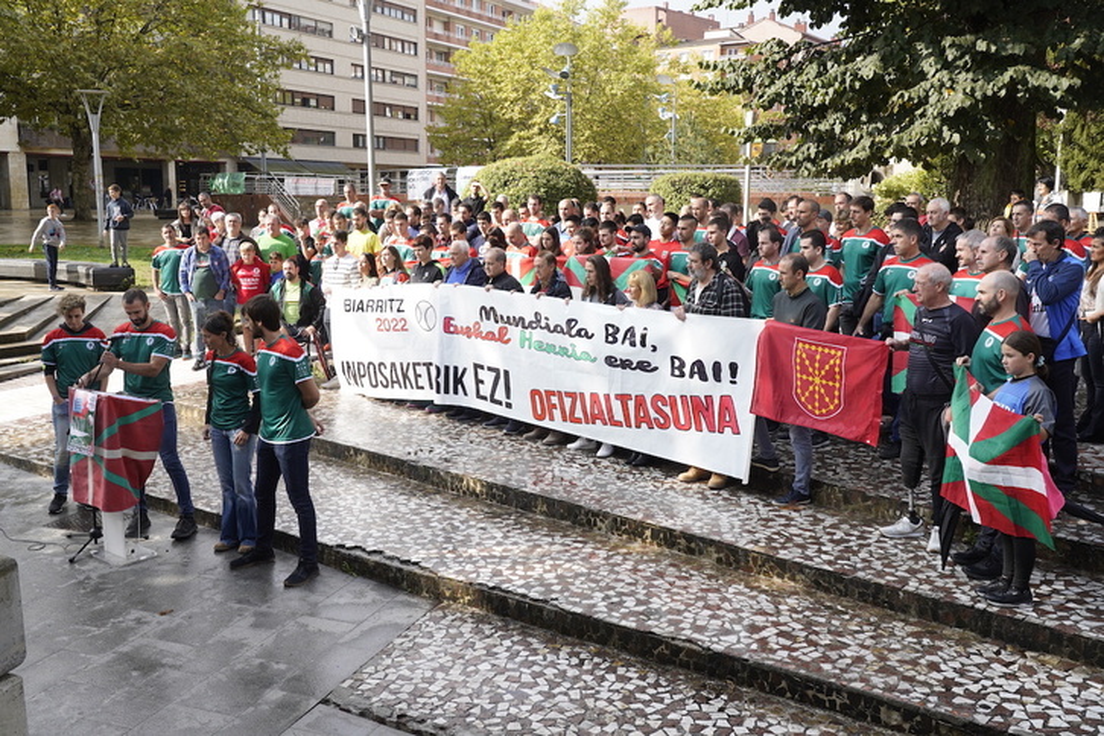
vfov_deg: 38.9
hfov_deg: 55.8
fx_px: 1043
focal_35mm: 34
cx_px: 552
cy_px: 368
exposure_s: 1/320
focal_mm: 34
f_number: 8
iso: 500
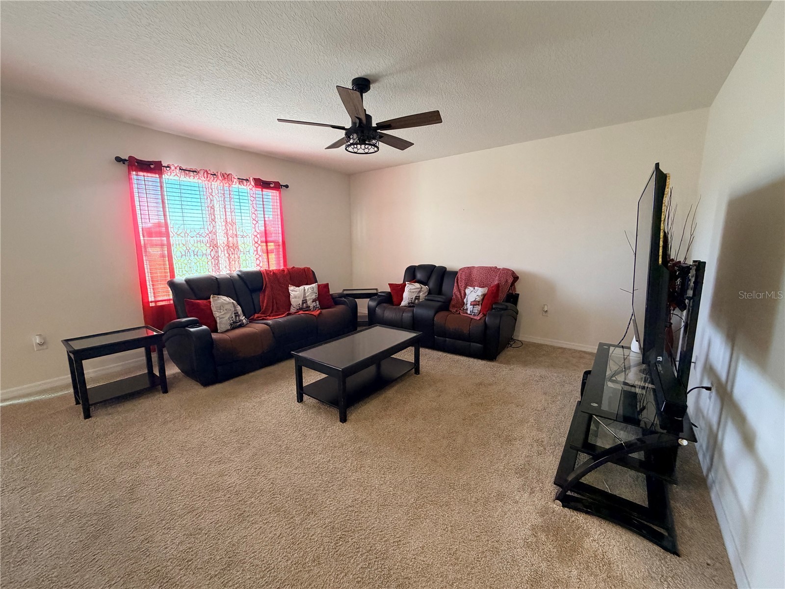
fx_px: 317
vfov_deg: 85.7
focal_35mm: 14
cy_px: 294
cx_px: 392
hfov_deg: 102.1
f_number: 2.2
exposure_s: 1/60
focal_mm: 2.22
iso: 320
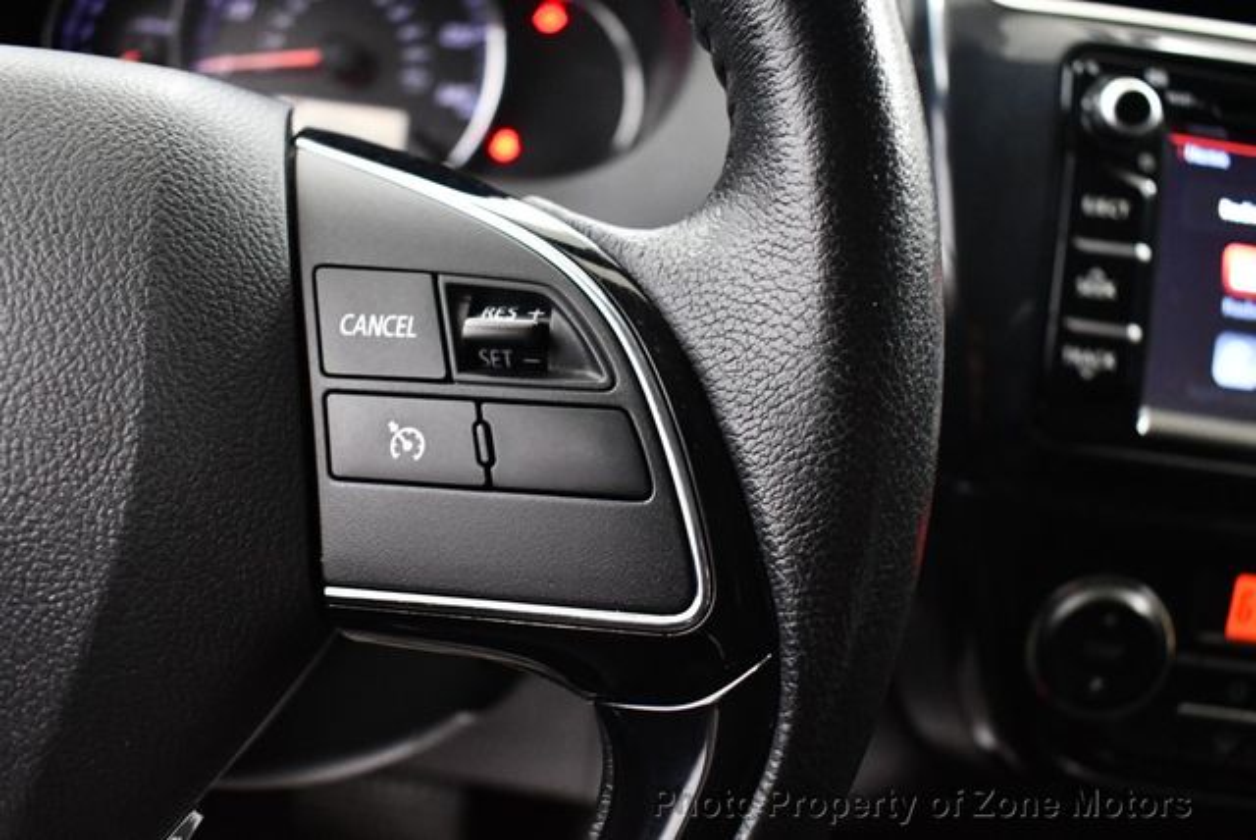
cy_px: 420
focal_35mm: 36
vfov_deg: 36.9
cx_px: 628
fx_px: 1257
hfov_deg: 53.1
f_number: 3.5
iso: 4000
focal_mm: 18
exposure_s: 1/60
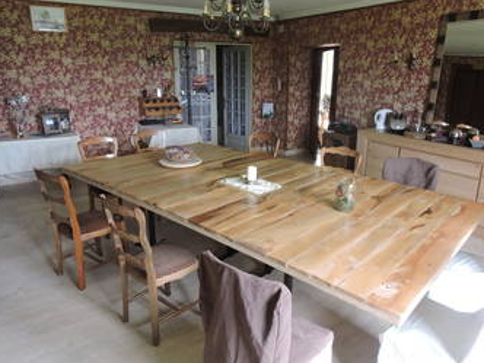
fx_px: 364
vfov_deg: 53.0
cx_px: 257
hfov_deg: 67.2
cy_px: 169
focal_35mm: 26
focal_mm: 4.3
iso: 400
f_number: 3.3
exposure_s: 1/20
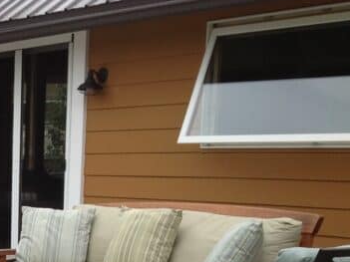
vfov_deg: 13.9
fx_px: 1031
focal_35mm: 102
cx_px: -105
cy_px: 349
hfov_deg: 18.0
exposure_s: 1/204
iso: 50
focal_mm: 4.28
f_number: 2.4
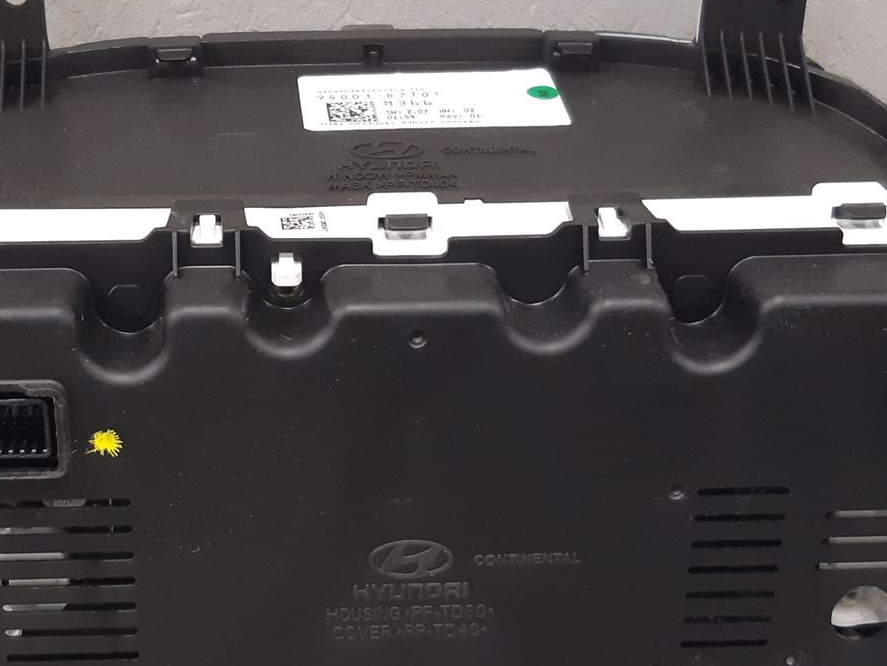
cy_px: 408
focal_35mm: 60
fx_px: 1538
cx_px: 301
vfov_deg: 24.4
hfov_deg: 31.9
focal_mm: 3.93
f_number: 1.7
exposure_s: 1/50
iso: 250
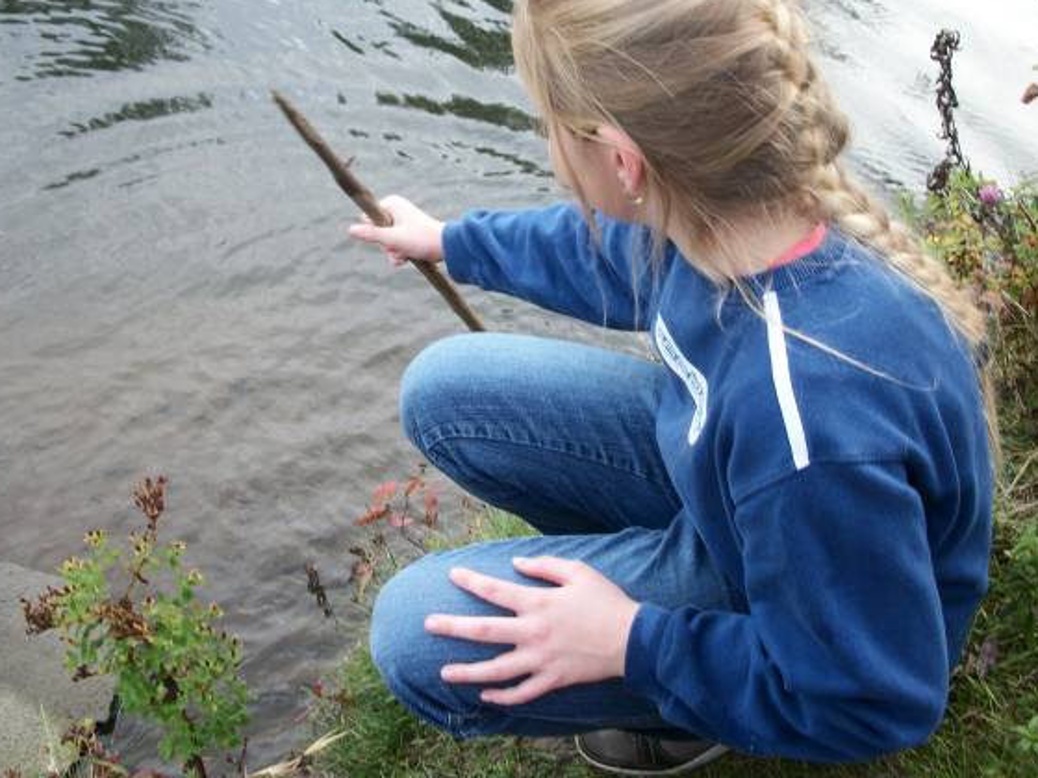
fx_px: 1199
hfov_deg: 46.8
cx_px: 543
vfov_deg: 35.9
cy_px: 348
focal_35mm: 40
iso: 80
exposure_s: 1/125
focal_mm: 6.3
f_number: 3.1
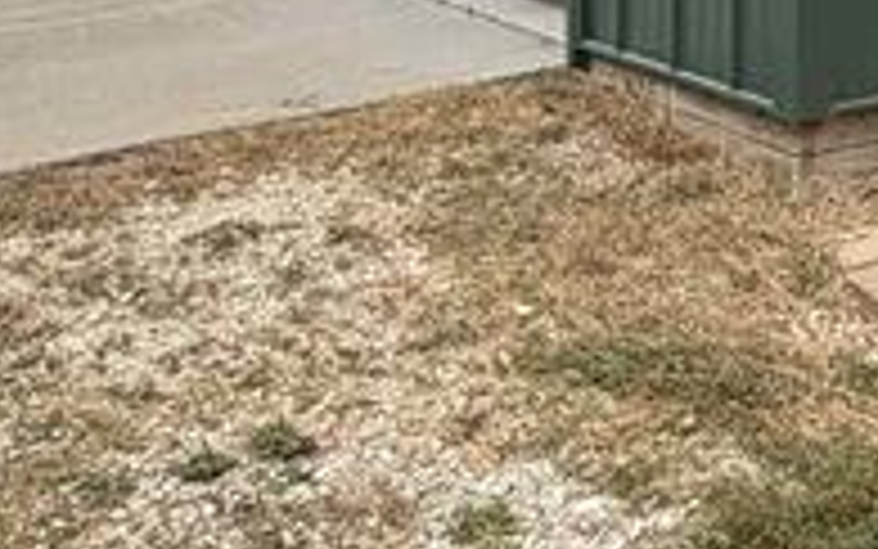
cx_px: 1045
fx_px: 1867
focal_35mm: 78
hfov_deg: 24.1
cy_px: -369
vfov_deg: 15.0
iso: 64
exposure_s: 1/502
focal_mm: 2.22
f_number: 2.2
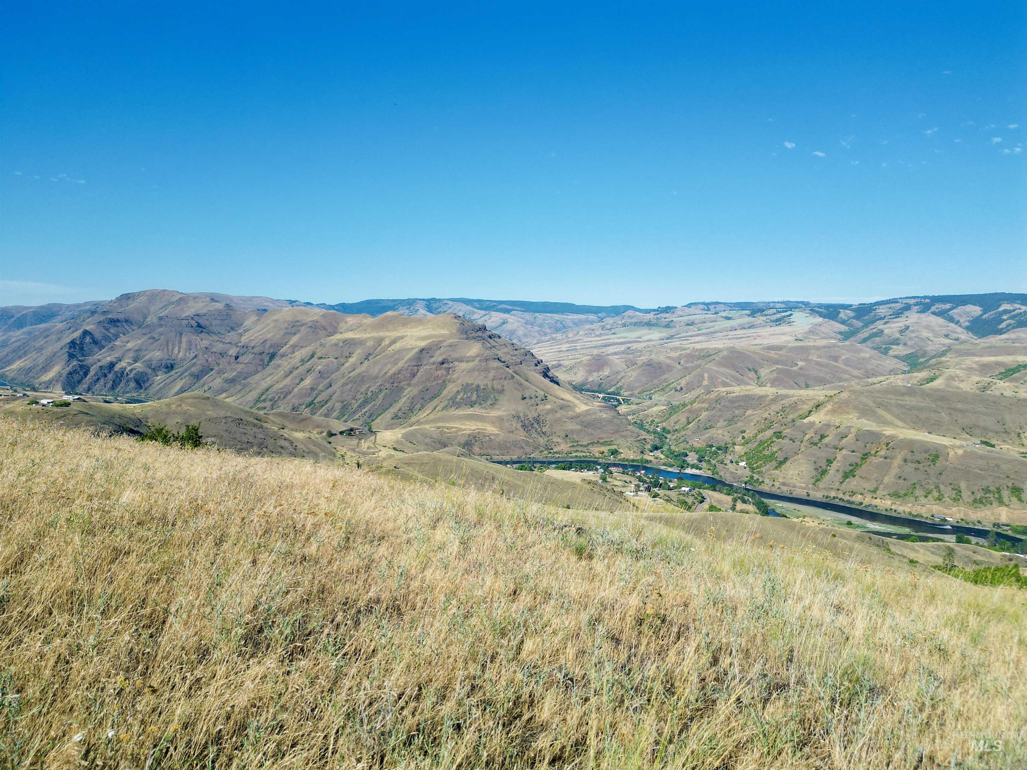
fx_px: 712
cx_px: 514
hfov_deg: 71.6
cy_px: 385
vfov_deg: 56.8
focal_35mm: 24
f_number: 1.7
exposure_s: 1/2500
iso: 100
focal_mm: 6.72
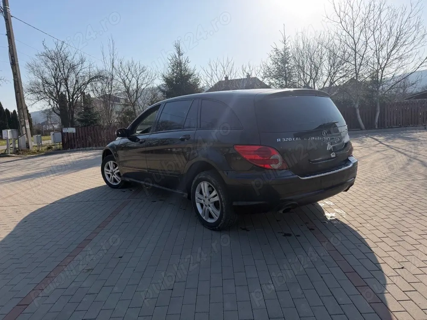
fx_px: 296
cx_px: 214
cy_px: 160
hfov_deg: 71.6
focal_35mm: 24
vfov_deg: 56.8
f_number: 1.78
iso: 100
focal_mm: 6.76
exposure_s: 1/6173
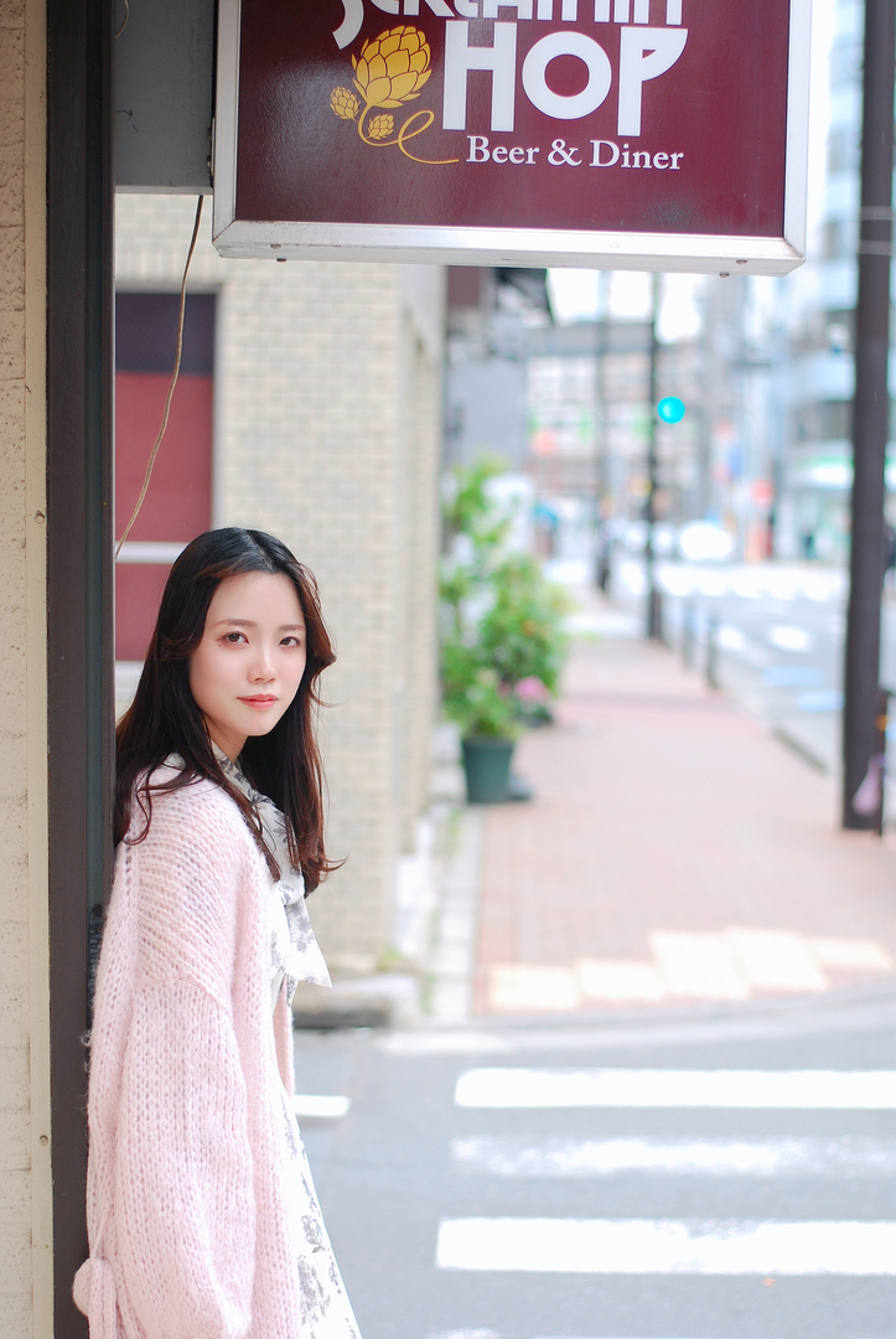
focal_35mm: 75
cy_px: 670
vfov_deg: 27.0
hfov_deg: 18.2
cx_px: 448
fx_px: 2792
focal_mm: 50
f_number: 2
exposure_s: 1/250
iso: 125
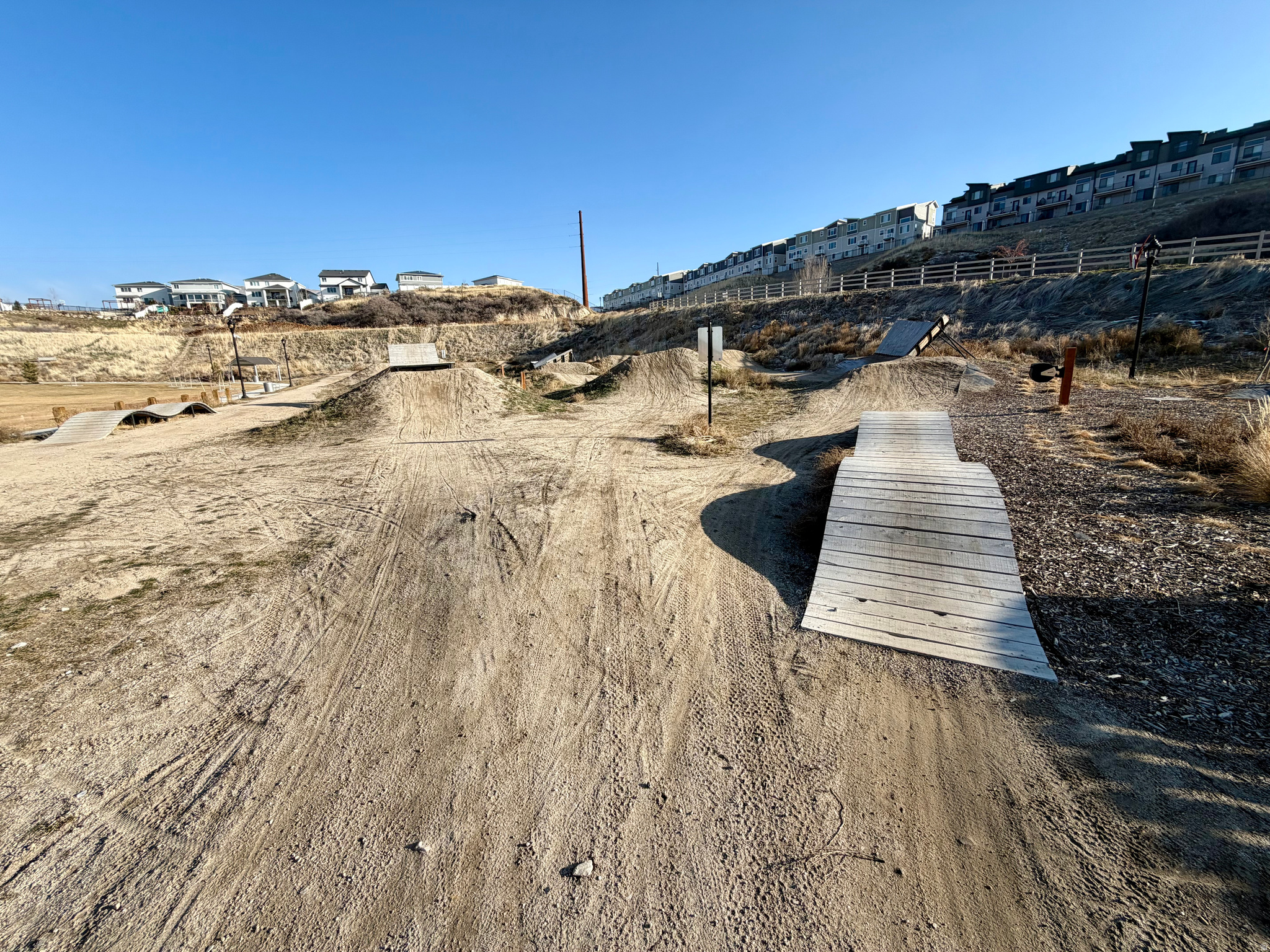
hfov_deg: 102.1
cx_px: 635
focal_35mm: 14
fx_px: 514
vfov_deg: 85.7
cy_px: 476
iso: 25
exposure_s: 1/770
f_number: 2.2
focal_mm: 2.22
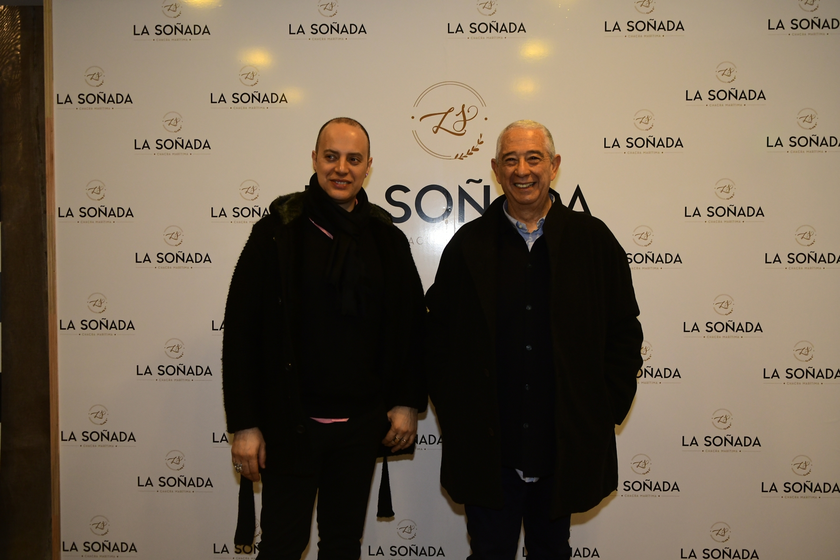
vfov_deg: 38.4
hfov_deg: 55.1
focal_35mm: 34
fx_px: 805
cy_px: 280
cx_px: 420
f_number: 2.8
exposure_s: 1/125
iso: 800
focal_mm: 23
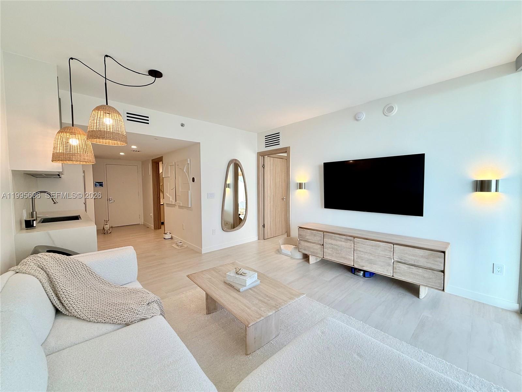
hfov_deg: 102.1
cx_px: 261
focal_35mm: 14
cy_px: 196
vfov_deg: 85.7
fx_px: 211
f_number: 2.2
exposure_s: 1/120
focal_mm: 2.22
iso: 80
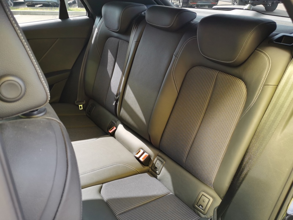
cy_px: 110
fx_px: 229
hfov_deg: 65.3
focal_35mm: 27
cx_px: 146
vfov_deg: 51.4
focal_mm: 5.58
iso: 50
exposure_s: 1/171
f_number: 1.8
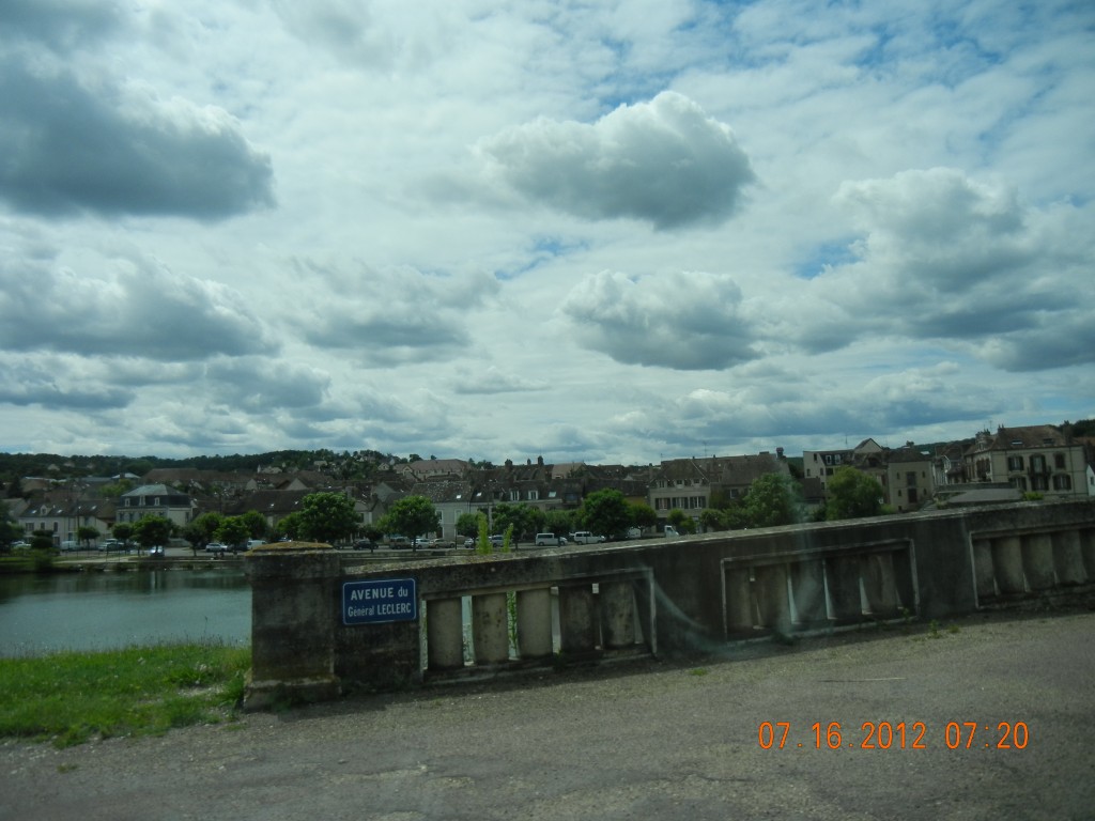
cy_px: 410
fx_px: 949
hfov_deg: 60.0
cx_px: 548
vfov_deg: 46.8
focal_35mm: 30
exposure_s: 1/850
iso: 160
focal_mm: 5.4
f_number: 7
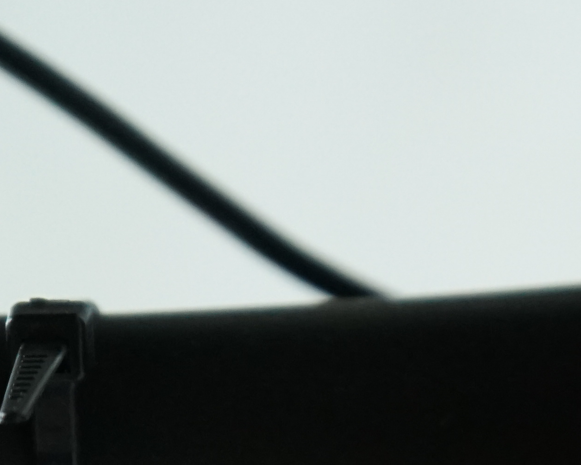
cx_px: 1330
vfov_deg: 4.9
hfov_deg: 5.9
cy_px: 104
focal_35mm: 314
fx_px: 5399
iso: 2000
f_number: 5.6
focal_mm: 70
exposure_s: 1/200
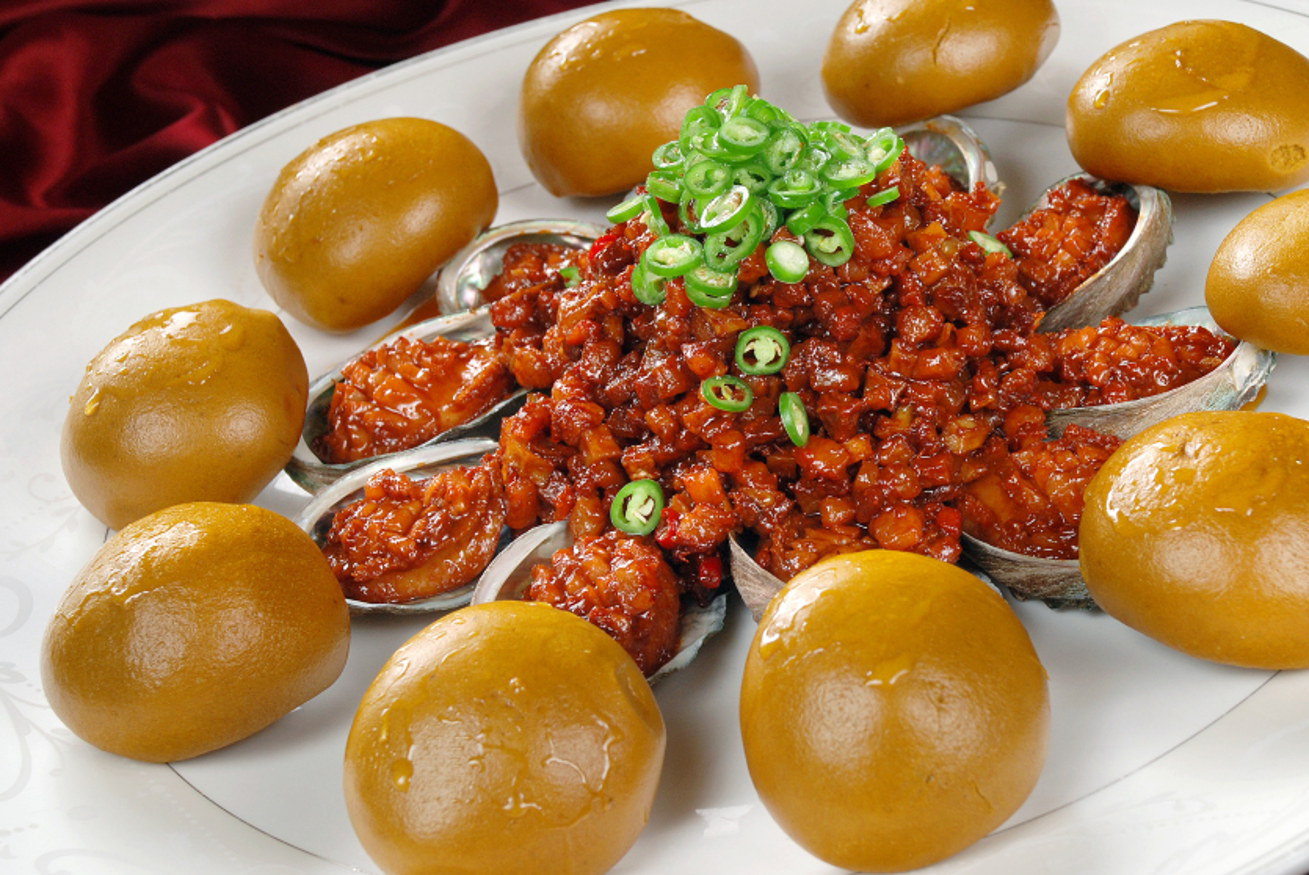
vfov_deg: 14.9
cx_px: 756
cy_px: 432
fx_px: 3347
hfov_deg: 22.1
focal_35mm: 92
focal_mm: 50
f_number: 8
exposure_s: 1/2.5
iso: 200
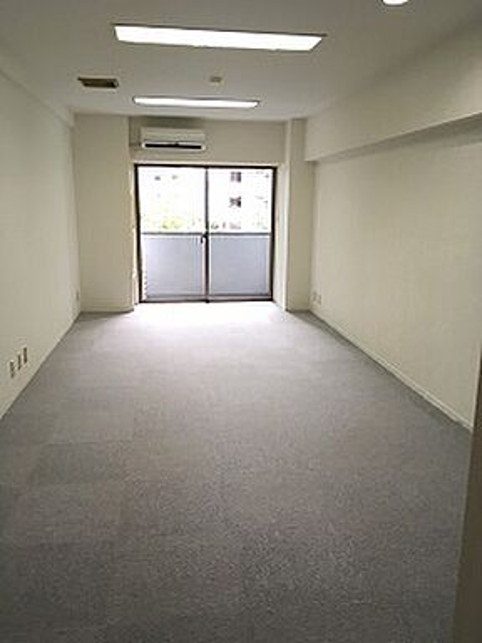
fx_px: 538
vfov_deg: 61.7
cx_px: 241
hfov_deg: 48.2
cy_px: 322
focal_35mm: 29
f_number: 2.2
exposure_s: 1/30
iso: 25
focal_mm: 4.15
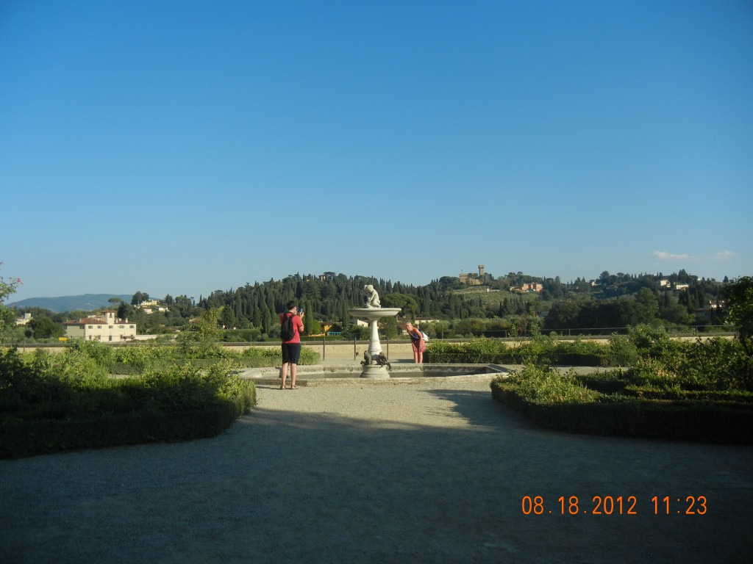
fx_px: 653
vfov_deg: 46.8
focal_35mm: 30
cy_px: 282
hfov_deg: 60.0
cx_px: 376
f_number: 7
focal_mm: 5.4
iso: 160
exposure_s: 1/394
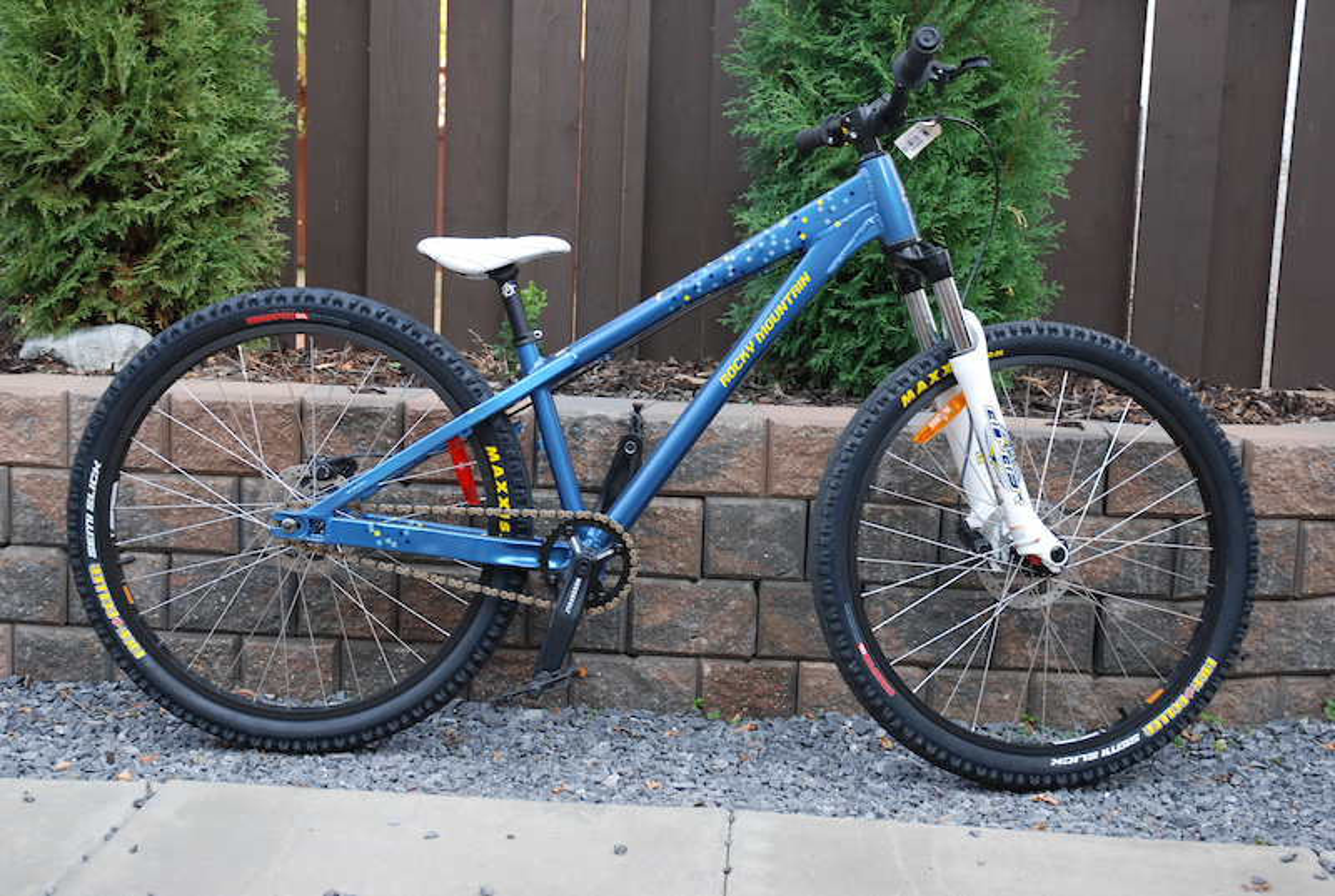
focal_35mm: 52
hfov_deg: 37.8
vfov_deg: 25.9
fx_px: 1951
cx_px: 668
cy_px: 448
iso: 200
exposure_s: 1/80
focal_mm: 35
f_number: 4.5
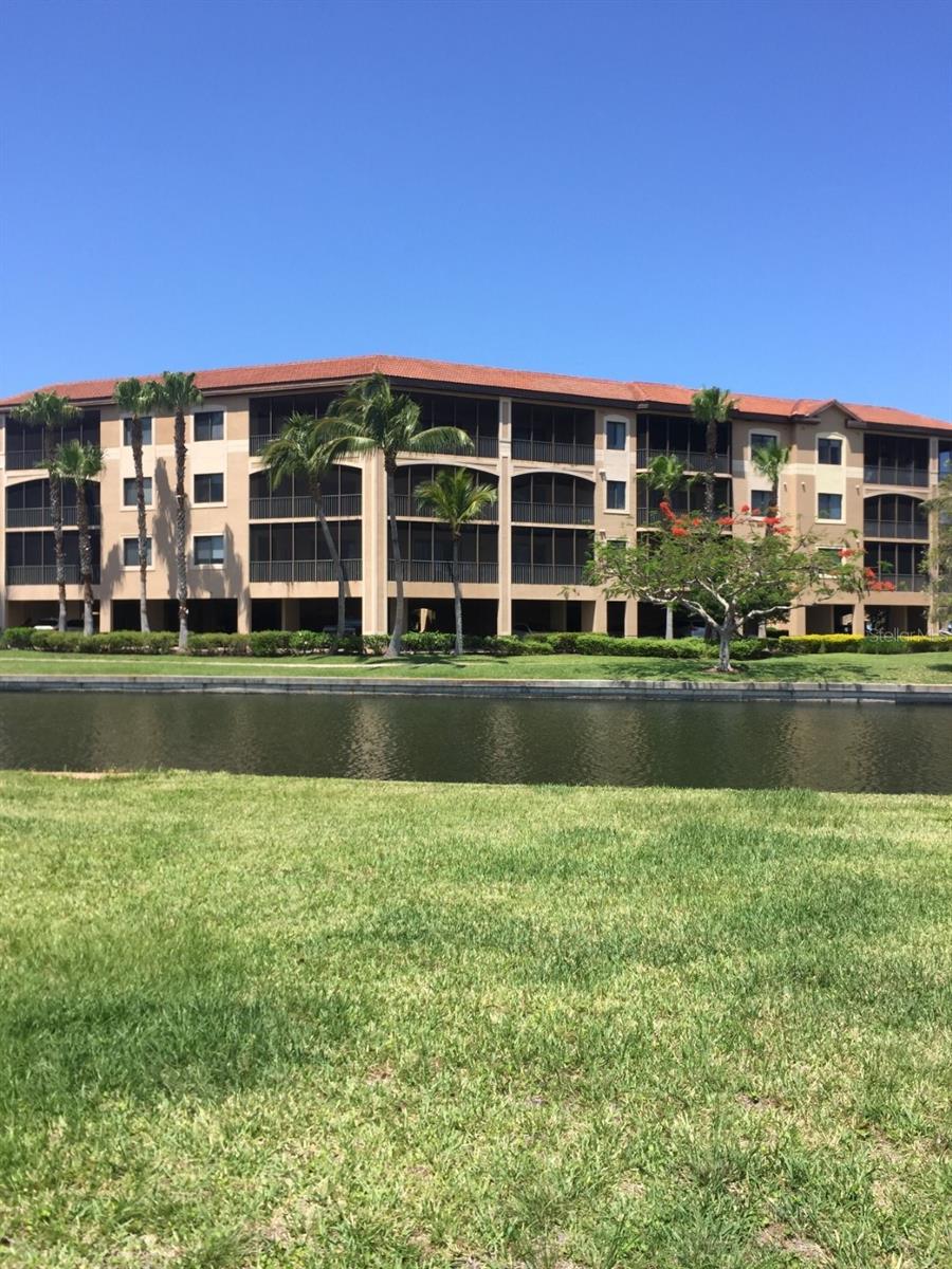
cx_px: 476
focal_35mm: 29
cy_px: 634
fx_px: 1063
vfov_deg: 61.7
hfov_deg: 48.2
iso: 32
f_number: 2.2
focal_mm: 4.15
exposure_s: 1/1464
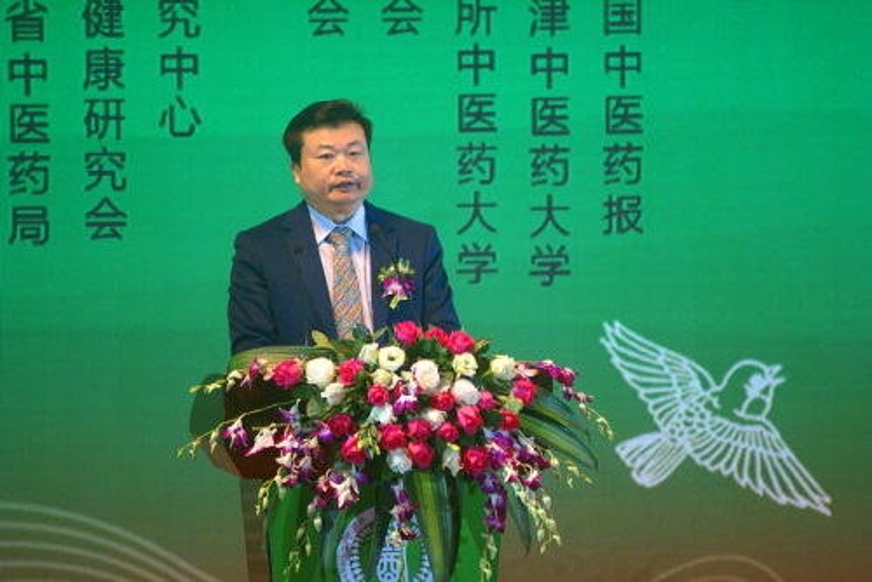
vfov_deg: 3.1
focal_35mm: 450
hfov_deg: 4.6
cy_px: 291
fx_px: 10906
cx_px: 436
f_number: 5.6
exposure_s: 1/60
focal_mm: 300
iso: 800
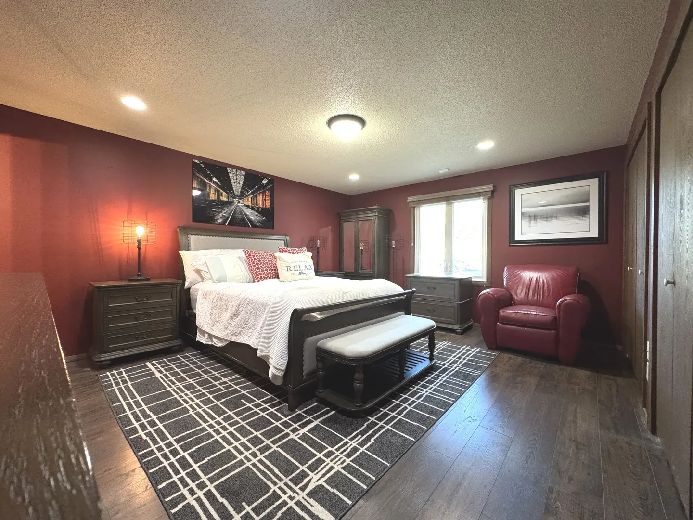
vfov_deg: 85.7
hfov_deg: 102.1
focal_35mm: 14
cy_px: 260
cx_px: 346
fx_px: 280
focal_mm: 2.22
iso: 500
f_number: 2.2
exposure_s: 1/60
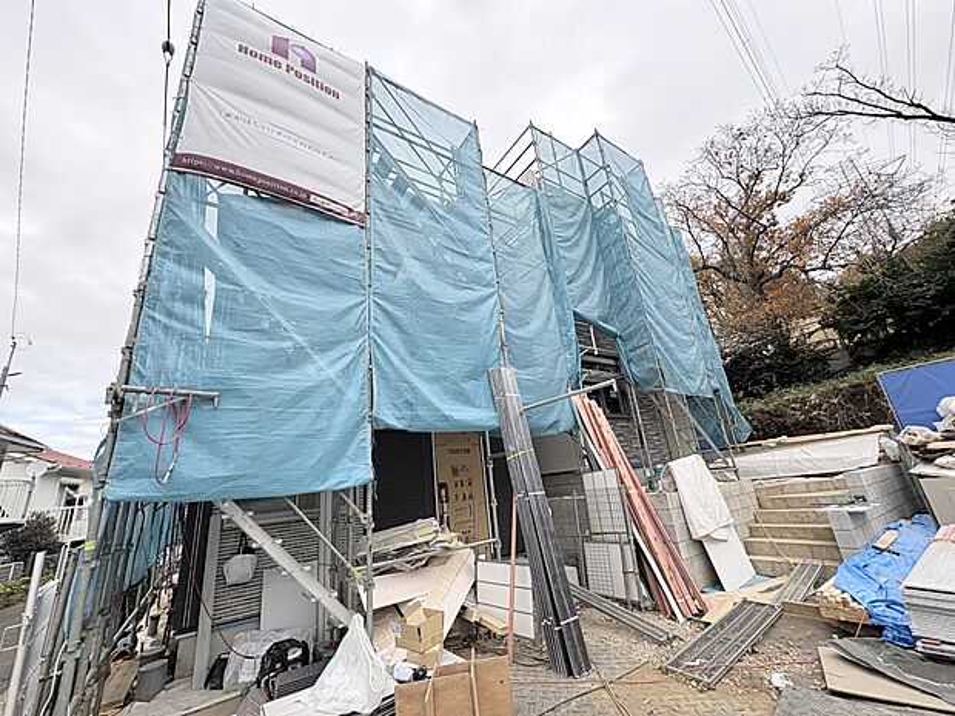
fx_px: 386
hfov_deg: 102.1
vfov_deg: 85.7
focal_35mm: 14
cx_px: 478
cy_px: 358
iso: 40
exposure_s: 1/343
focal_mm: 2.22
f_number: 2.2
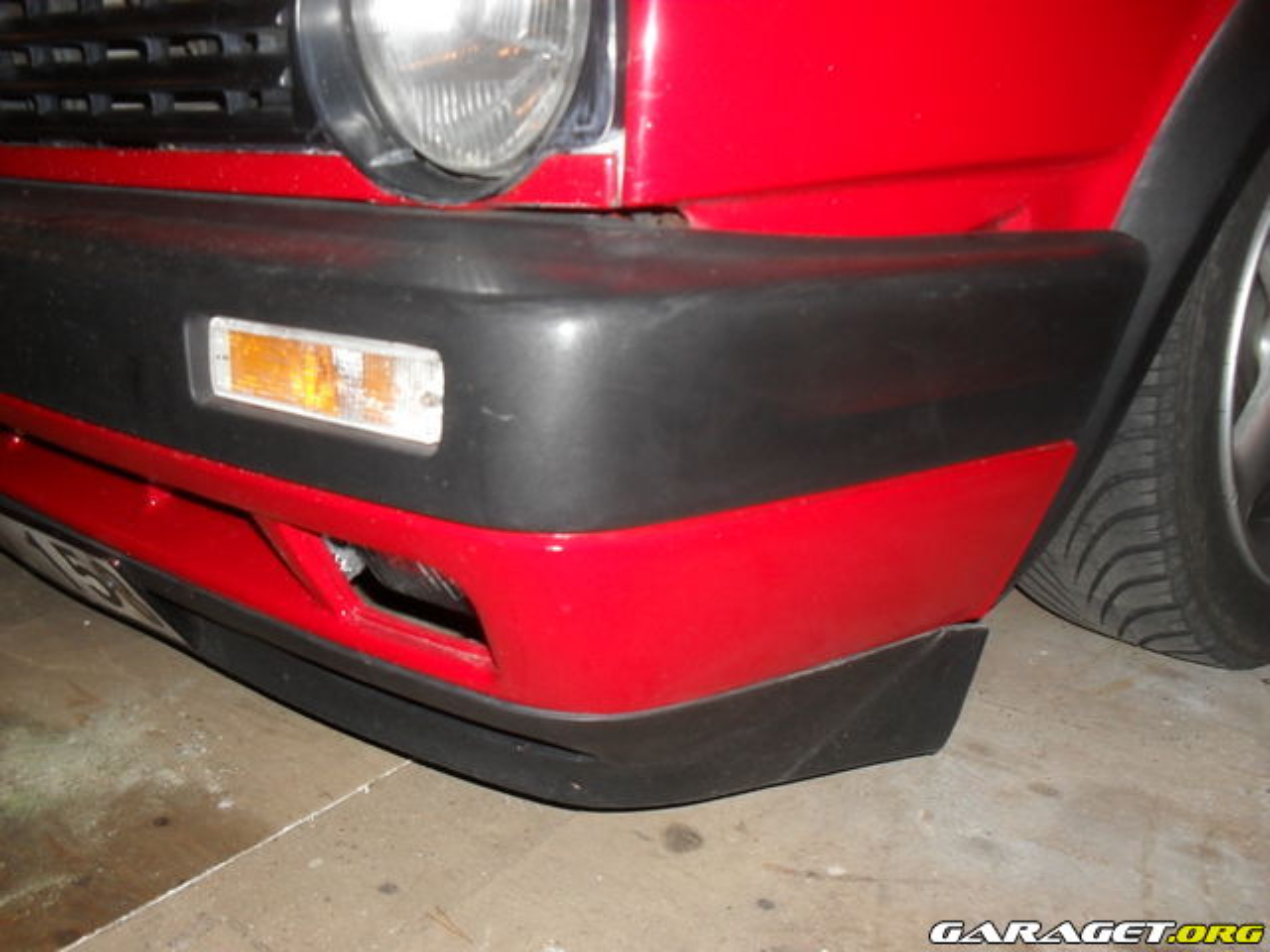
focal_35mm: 35
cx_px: 635
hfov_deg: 52.6
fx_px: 1284
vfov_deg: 40.7
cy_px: 476
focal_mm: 6.3
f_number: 3.2
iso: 200
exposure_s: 1/45
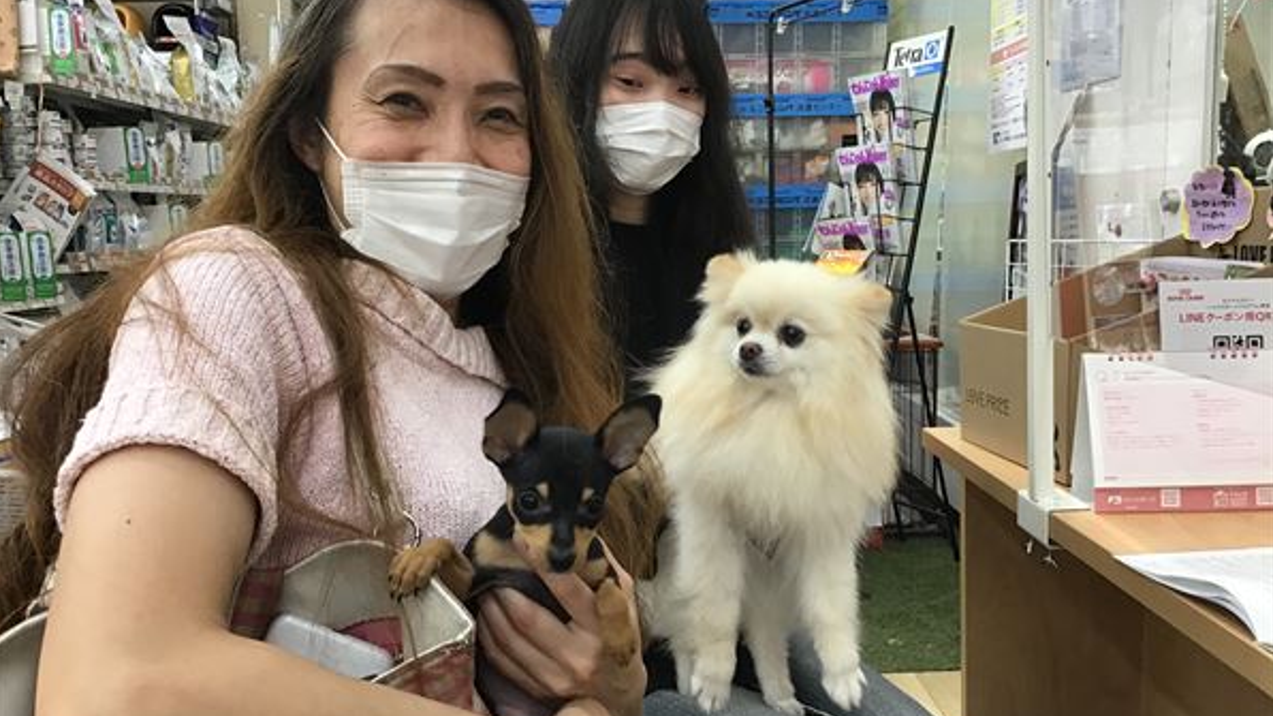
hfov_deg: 58.0
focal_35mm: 34
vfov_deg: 34.6
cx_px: 634
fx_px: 1147
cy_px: 370
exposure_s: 1/30
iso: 50
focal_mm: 3.3
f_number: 2.4
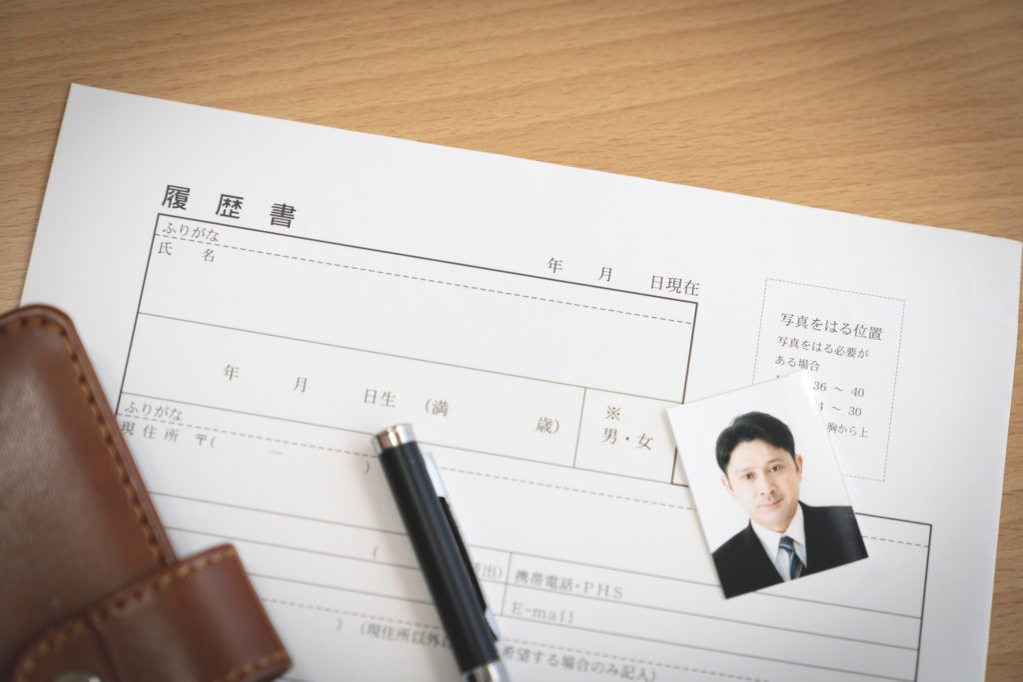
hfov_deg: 28.9
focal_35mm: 70
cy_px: 341
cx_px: 512
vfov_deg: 19.4
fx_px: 1988
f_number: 3.5
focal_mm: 70
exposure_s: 1/100
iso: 250
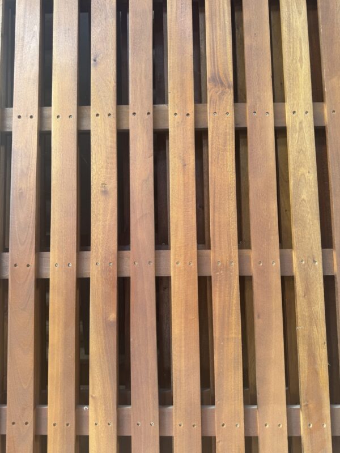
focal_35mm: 24
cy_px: 226
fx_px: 314
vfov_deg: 71.6
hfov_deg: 56.8
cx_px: 170
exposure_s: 1/121
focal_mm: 6.76
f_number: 1.78
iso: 64
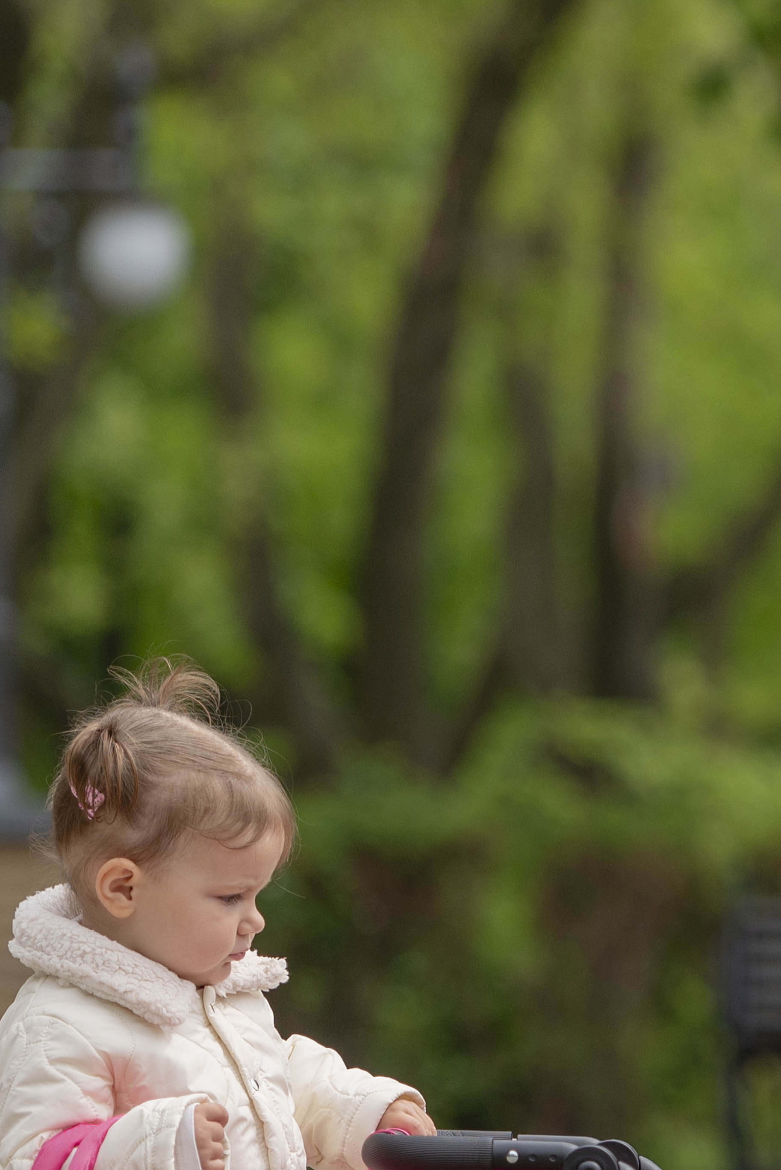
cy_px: 1117
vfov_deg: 8.0
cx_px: 650
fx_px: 8290
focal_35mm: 255
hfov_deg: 5.4
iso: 125
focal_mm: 116
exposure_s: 1/1250
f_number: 2.8
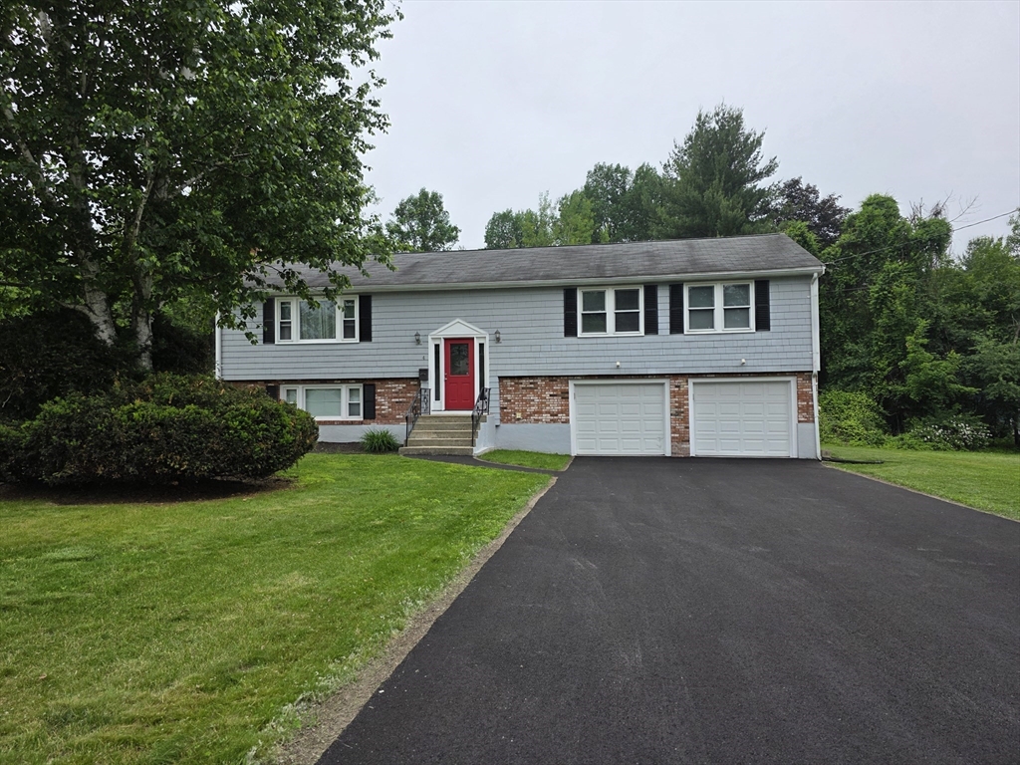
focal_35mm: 23
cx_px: 510
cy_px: 382
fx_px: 678
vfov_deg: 58.9
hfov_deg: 73.9
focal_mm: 6.3
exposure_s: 1/180
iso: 40
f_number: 1.7
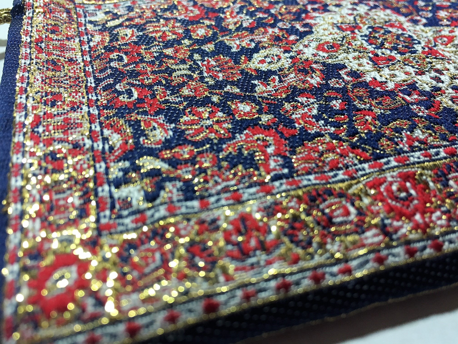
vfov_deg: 48.2
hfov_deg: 61.7
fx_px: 384
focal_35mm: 29
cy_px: 172
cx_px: 229
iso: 100
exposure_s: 1/30
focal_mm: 4.15
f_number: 2.2
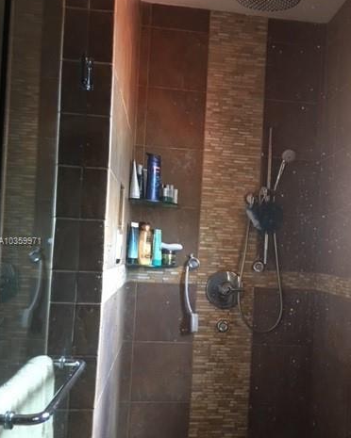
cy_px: 242
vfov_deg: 46.8
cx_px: 223
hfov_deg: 38.0
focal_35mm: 39
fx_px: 506
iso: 80
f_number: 2.2
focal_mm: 4.15
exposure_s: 1/8
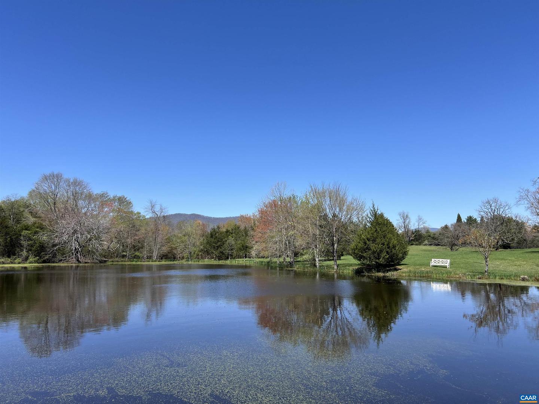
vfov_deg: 53.1
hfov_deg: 67.3
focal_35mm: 26
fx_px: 405
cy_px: 202
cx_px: 270
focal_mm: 5.7
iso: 50
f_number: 1.5
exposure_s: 1/3571
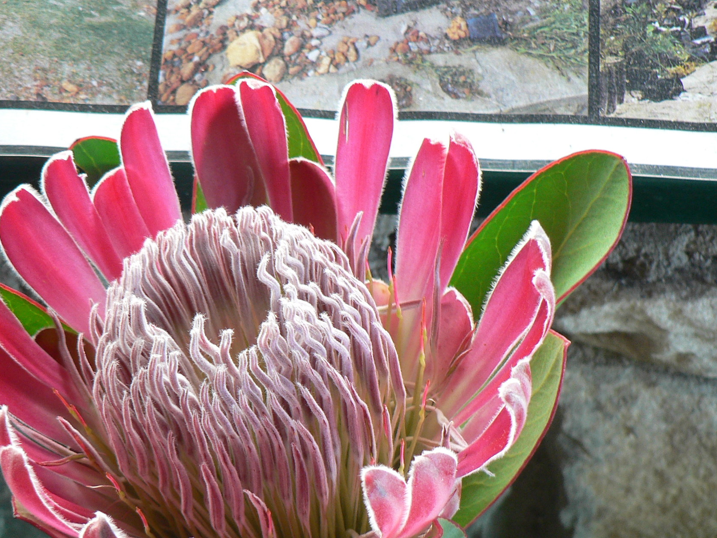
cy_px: 376
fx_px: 1574
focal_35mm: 76
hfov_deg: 25.6
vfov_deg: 19.3
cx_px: 271
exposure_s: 1/30
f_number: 2.8
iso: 150
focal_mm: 8.8
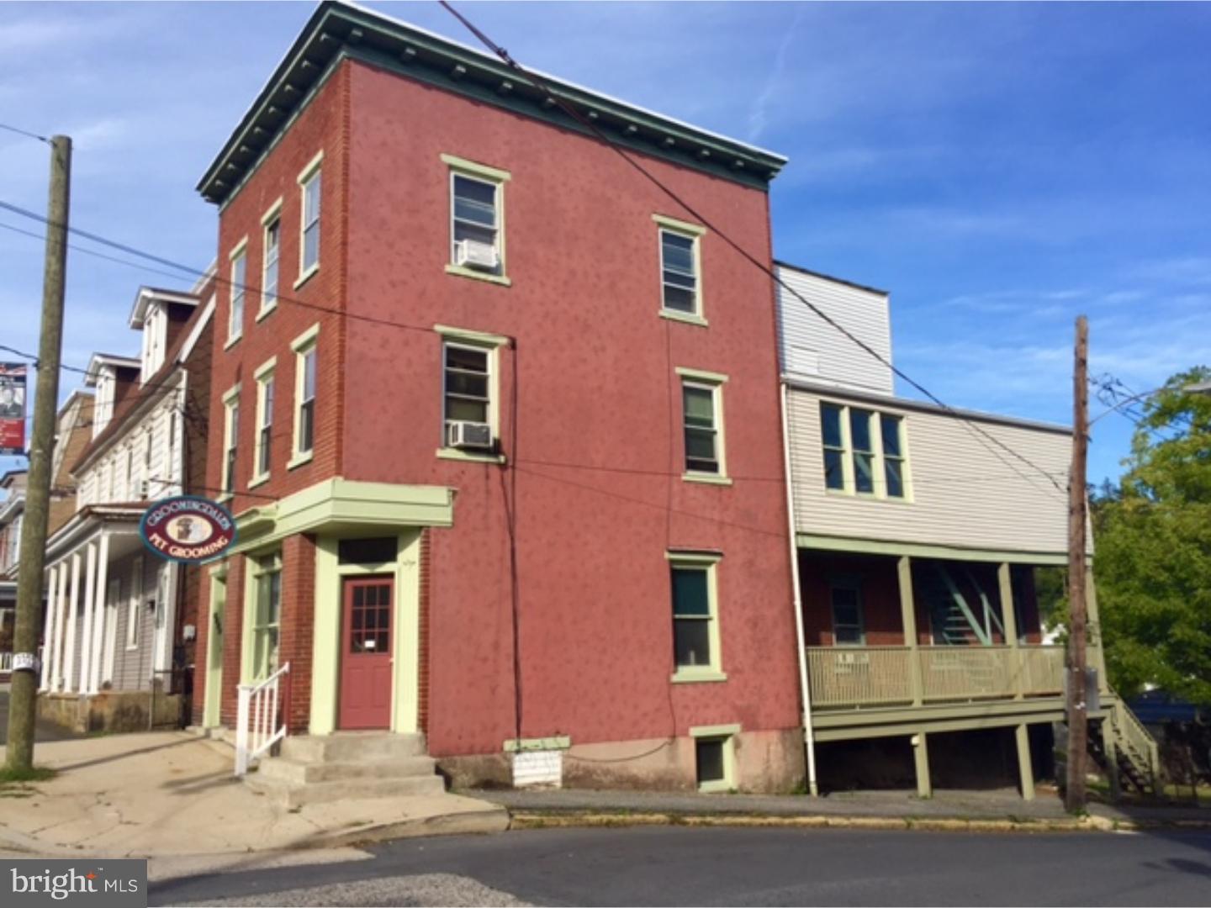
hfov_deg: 61.7
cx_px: 606
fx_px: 1015
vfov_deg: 48.2
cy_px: 454
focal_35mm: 29
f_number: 2.2
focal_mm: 4.15
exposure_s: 1/1412
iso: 32
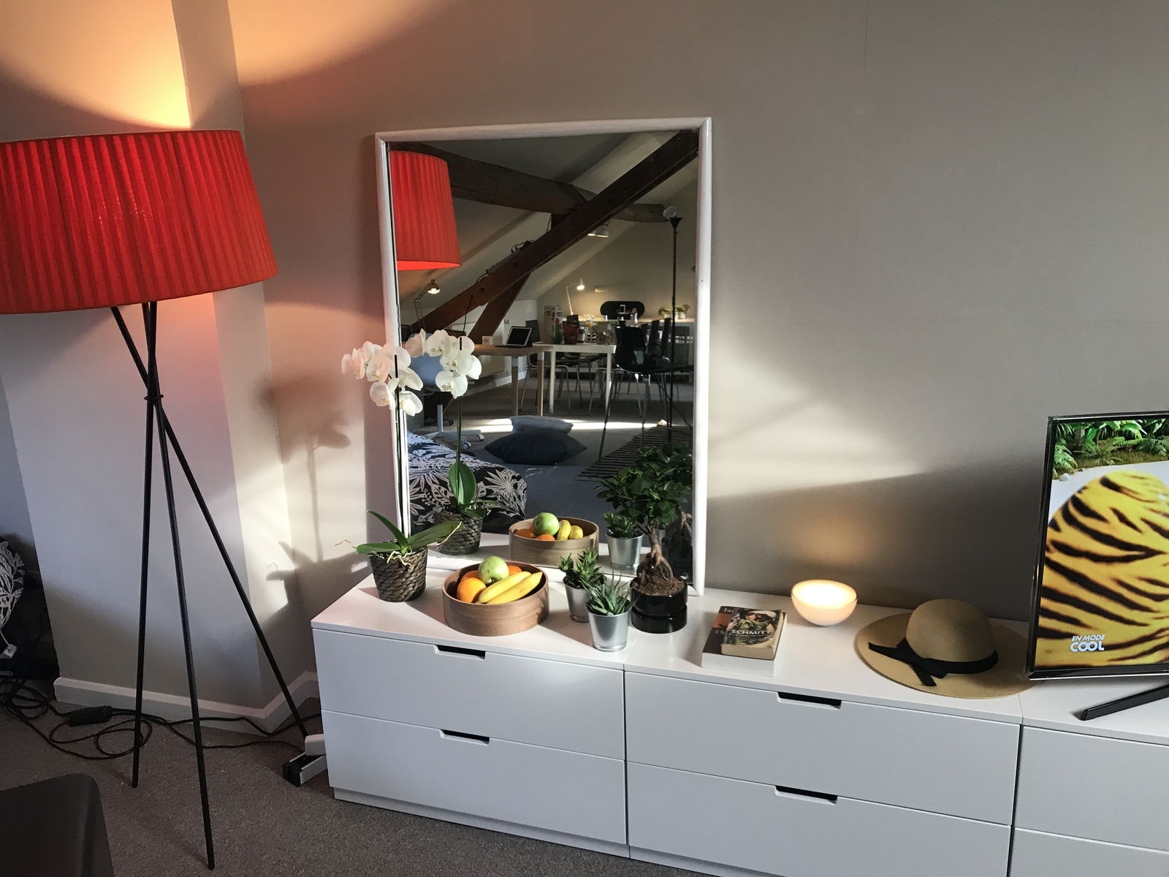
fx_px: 946
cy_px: 438
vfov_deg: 49.7
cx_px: 584
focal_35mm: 28
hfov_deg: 63.4
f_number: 1.8
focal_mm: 3.99
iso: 25
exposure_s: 1/31
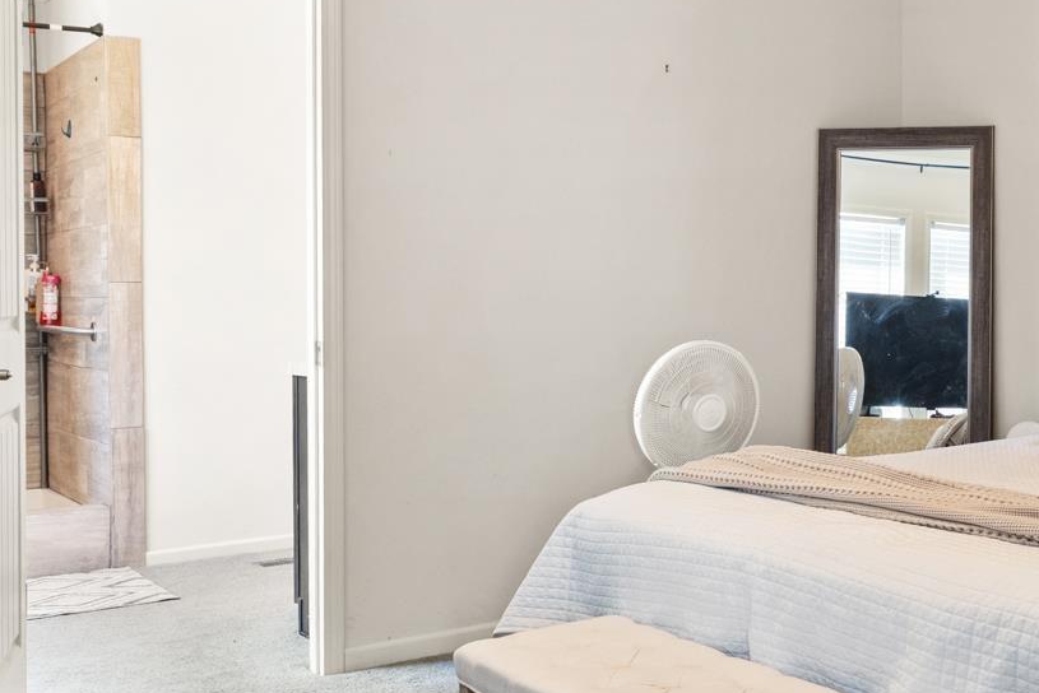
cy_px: 272
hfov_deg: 38.7
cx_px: 1001
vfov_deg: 29.2
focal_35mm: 46
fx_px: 1328
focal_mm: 10
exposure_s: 1
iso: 200
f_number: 9
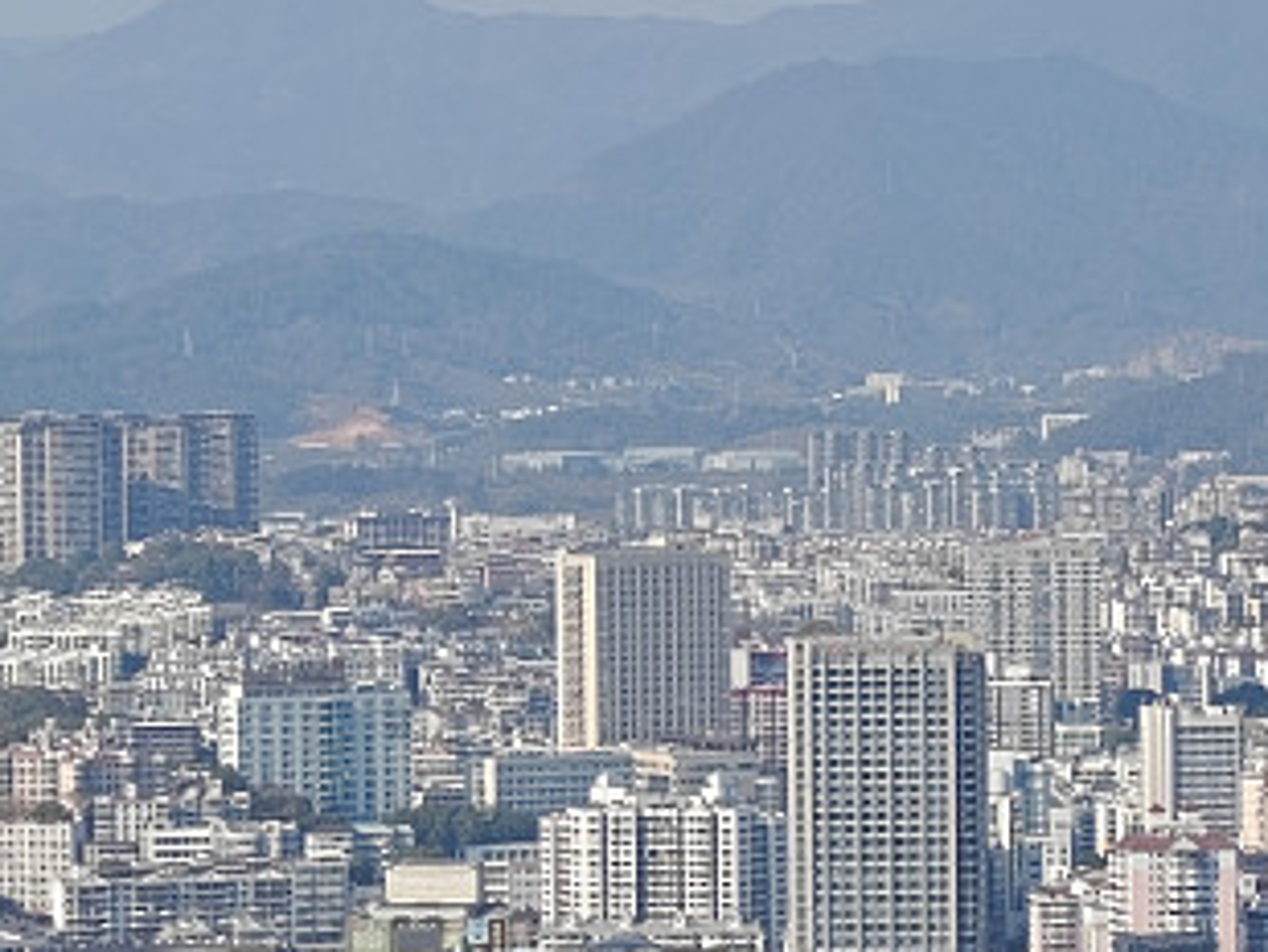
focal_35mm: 181
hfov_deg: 10.9
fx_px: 6633
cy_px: 638
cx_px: 583
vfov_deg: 8.2
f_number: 2.6
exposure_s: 1/388
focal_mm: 13.3
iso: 50
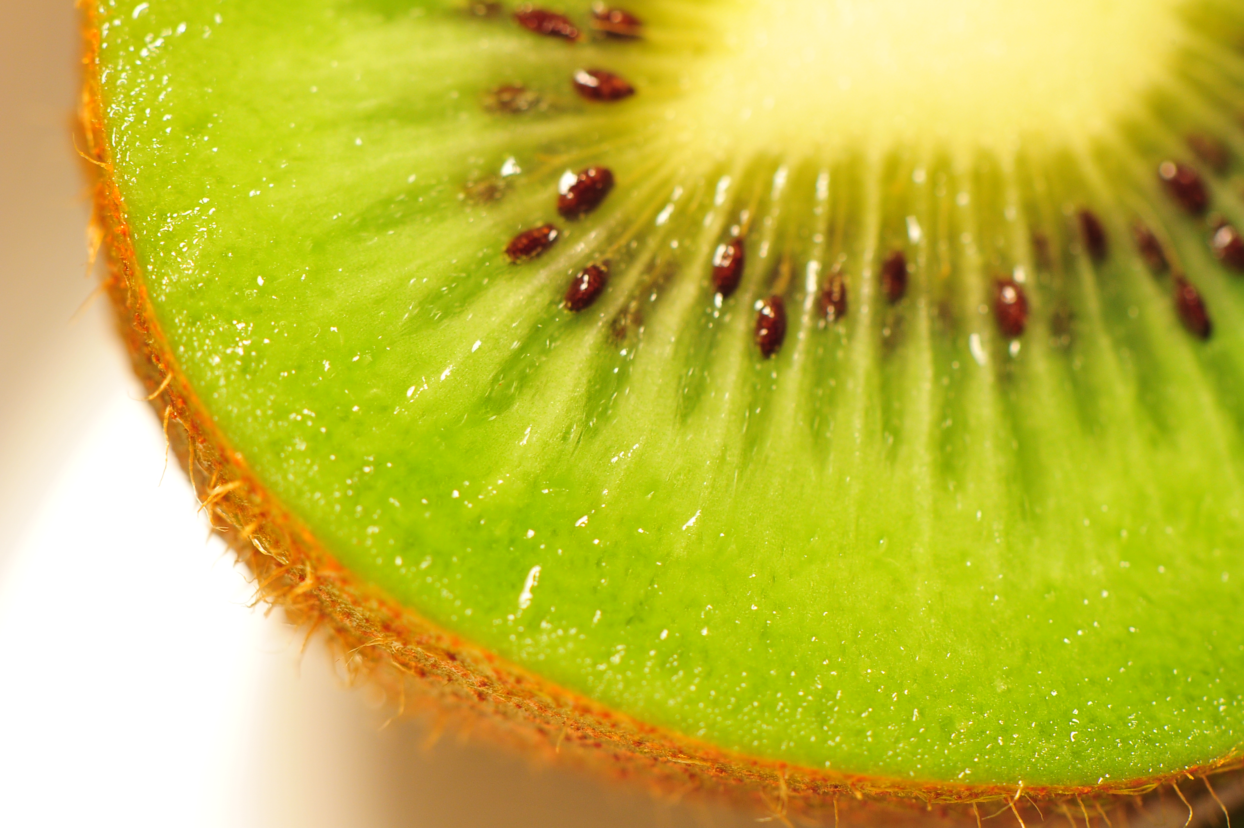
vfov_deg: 13.0
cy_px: 414
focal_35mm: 105
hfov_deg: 19.5
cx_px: 622
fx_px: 3627
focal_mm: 105
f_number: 11
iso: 1600
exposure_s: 1/80
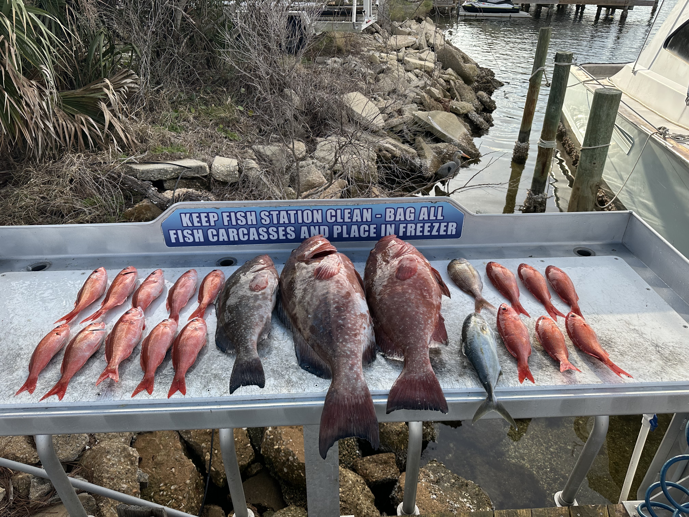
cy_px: 258
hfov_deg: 71.6
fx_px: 478
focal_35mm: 24
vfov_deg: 56.8
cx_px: 344
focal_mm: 6.86
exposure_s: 1/1062
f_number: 1.78
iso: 80
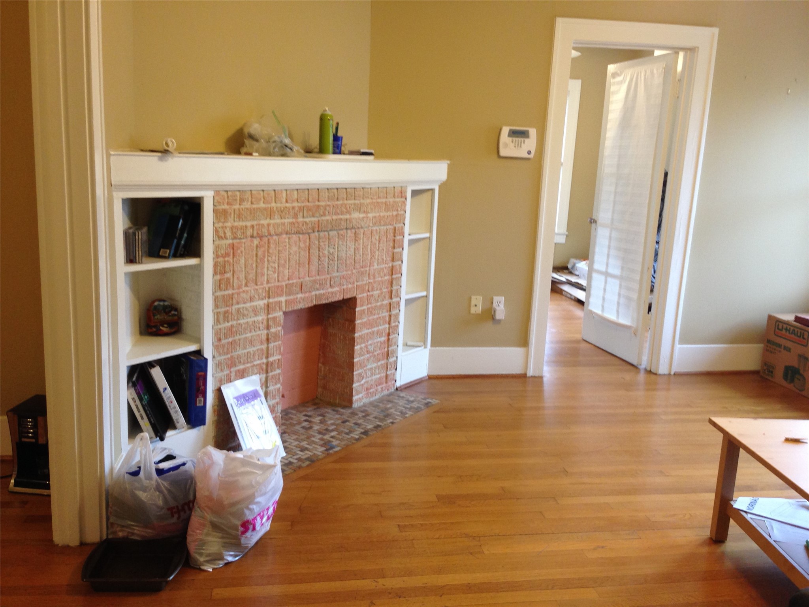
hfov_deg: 55.4
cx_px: 404
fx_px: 771
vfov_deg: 42.9
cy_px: 304
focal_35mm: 33
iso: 100
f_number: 2.4
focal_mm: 4.12
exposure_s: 1/20
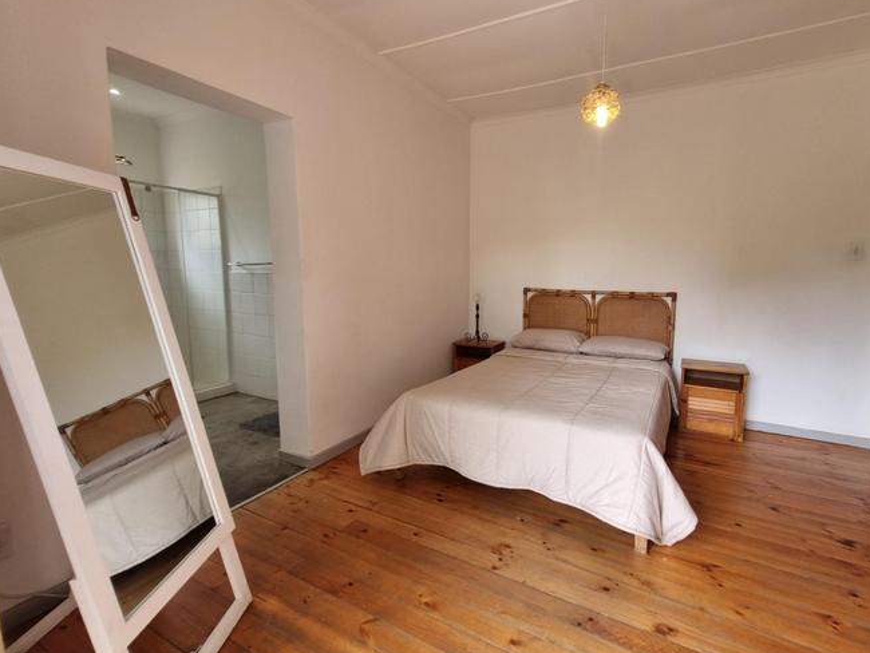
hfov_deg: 94.3
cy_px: 320
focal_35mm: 16
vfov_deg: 78.1
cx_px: 468
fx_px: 402
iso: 50
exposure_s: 1/50
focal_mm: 1.74
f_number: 2.2
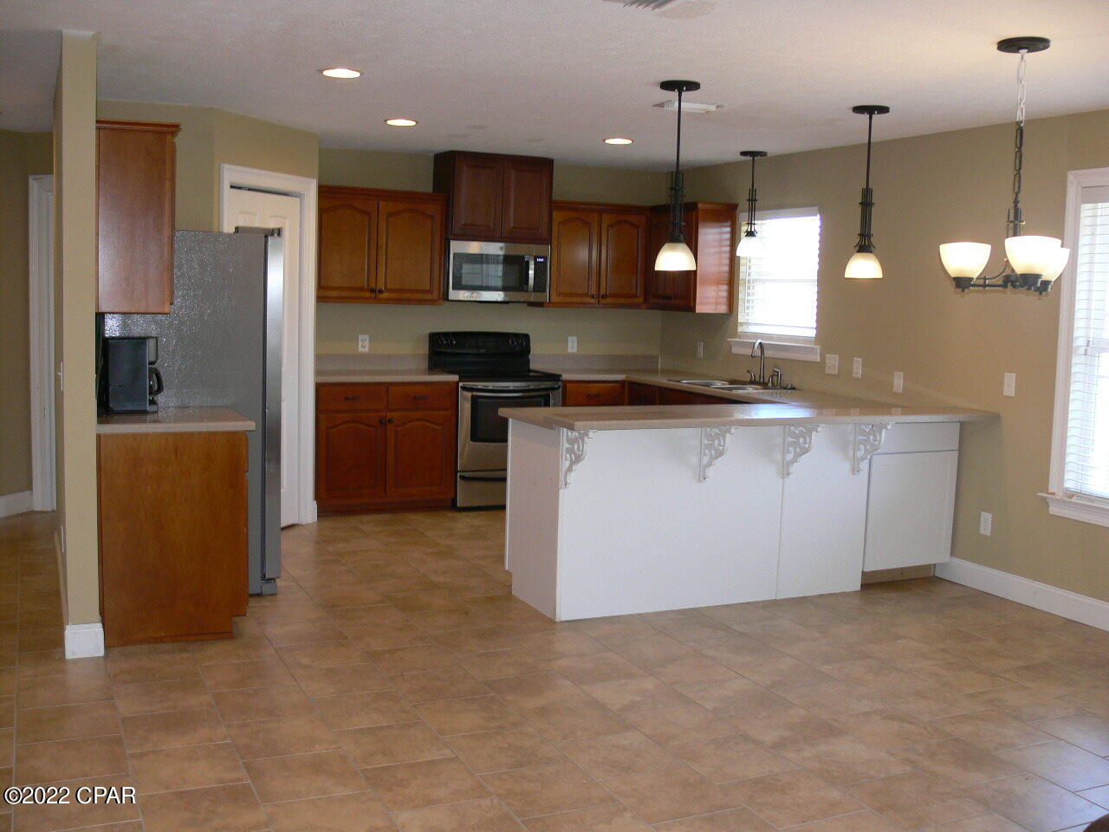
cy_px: 416
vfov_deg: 40.7
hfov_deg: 52.6
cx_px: 554
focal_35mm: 35
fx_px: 1121
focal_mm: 7.4
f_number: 2.8
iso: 100
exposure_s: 1/30
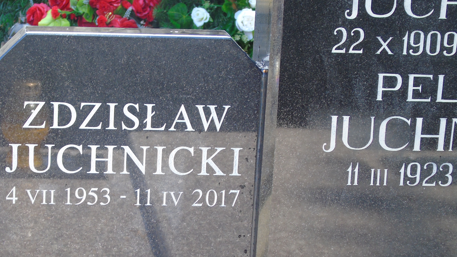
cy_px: 202
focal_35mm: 118
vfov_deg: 10.2
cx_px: 156
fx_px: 1430
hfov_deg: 18.1
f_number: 4.1
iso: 80
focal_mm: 15
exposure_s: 1/40
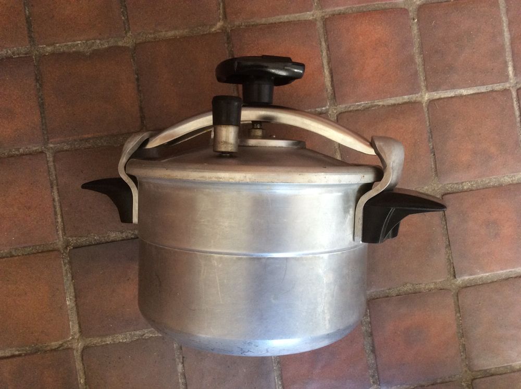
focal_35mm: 32
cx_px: 260
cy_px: 194
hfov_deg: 56.9
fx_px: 481
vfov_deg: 44.1
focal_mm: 3.3
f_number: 2.4
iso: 100
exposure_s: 1/25
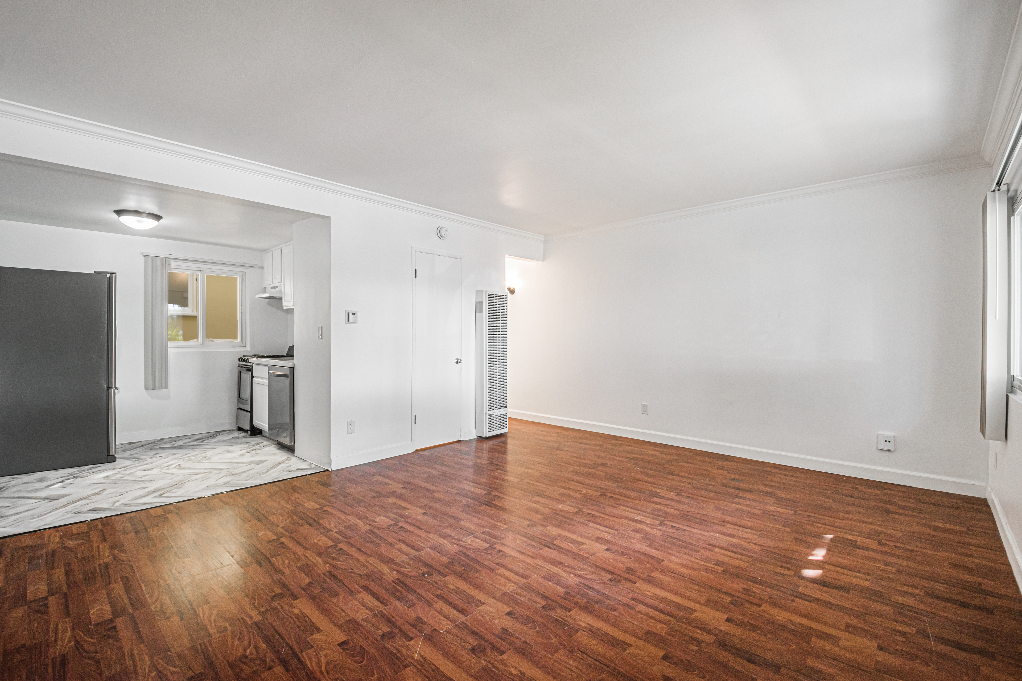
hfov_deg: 100.4
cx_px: 511
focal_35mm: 15
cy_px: 340
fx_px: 426
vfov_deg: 77.3
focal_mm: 10
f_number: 8
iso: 320
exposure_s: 1/3
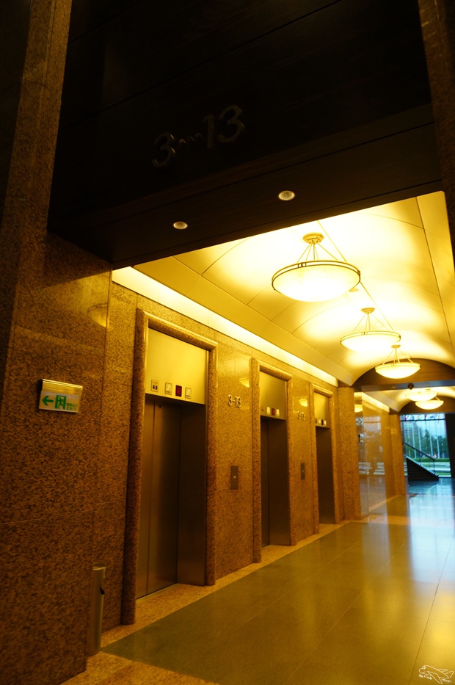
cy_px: 342
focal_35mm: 24
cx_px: 228
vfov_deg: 73.8
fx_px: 456
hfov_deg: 53.0
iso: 640
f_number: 3.5
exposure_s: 1/60
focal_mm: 16
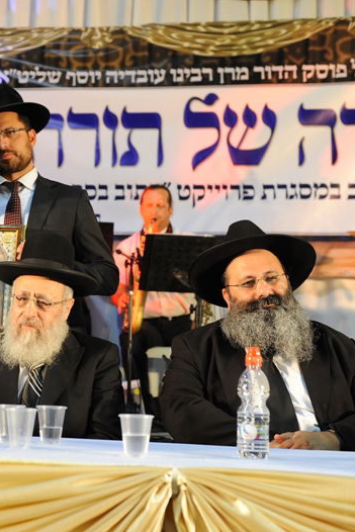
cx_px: -4
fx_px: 1079
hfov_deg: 18.2
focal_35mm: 73
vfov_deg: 27.7
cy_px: 267
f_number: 3.2
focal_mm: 48
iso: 640
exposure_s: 1/100
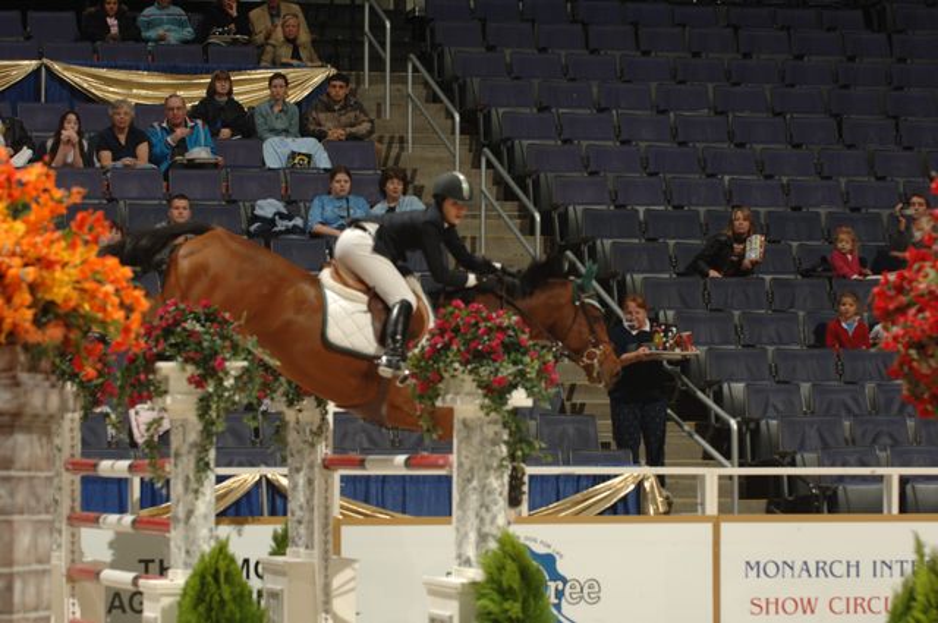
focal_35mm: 165
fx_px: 4294
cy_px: 312
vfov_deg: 8.3
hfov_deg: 12.5
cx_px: 469
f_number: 5.6
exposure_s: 1/250
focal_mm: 110
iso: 250
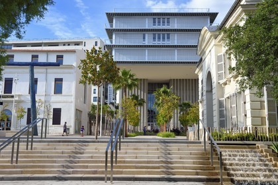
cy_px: 92
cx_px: 139
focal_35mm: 40
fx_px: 309
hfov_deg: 48.5
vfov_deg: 33.4
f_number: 10
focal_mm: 40
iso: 200
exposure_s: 1/250
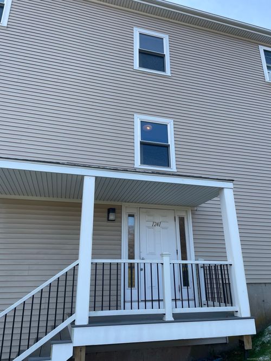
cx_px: 136
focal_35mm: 26
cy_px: 180
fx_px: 271
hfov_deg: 53.0
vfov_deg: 67.3
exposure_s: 1/818
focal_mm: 4.2
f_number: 1.6
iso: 32
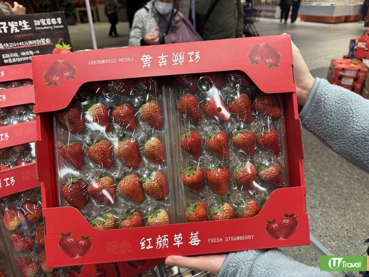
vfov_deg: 56.8
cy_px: 138
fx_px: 256
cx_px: 184
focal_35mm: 24
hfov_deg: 71.6
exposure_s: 1/108
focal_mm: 6.86
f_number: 1.78
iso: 50
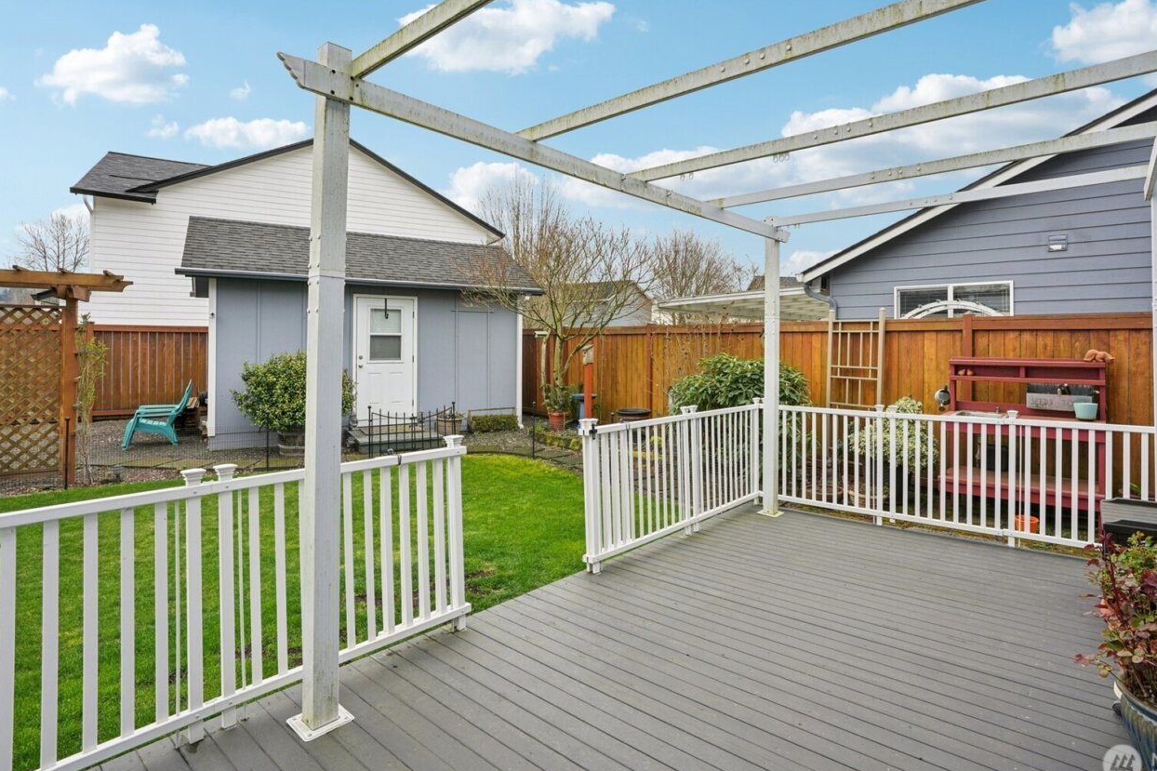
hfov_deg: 89.7
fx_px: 578
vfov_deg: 67.3
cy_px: 359
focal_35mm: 18
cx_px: 639
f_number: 11
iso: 100
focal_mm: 16
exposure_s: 1/30
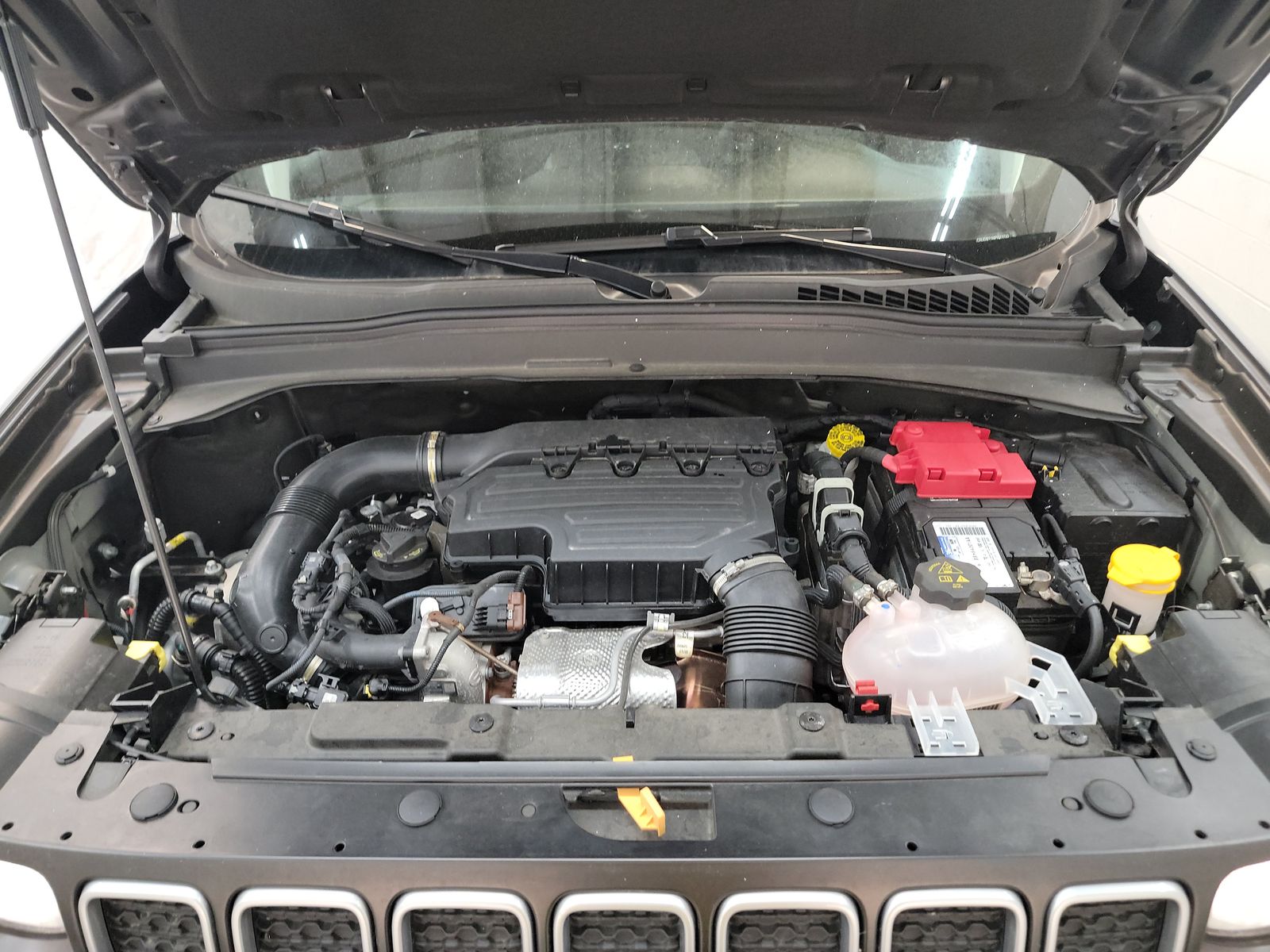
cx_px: 635
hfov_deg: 71.6
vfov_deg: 56.8
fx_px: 881
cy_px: 476
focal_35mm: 24
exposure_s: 1/59
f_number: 1.8
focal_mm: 6.7
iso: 670
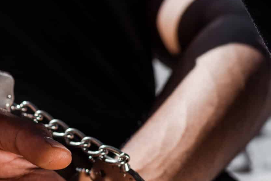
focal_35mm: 108
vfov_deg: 12.6
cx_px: -16
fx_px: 813
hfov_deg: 18.3
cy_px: 149
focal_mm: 35
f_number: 3.5
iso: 100
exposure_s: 1/1600
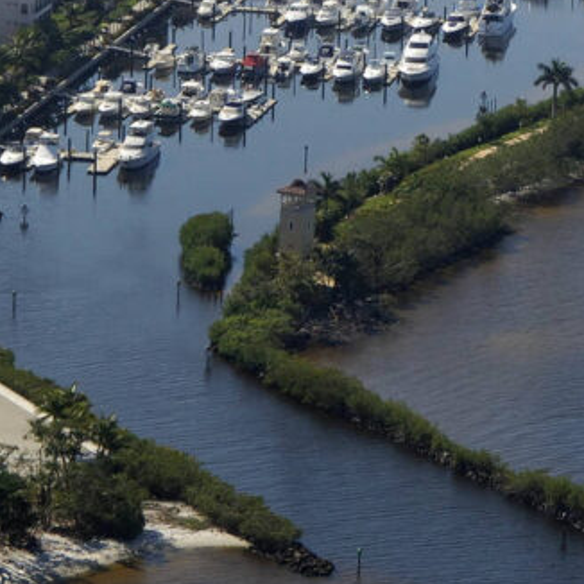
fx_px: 4734
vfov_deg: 7.0
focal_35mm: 248
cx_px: 629
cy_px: 11
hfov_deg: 7.0
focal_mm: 62
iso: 400
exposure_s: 1/1000
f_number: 7.6
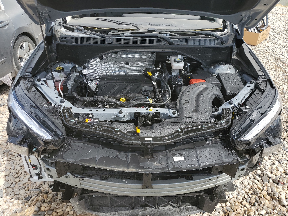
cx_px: 144
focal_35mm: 26
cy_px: 108
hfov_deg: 67.3
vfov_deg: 53.1
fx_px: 216
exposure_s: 1/1111
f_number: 1.5
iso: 50
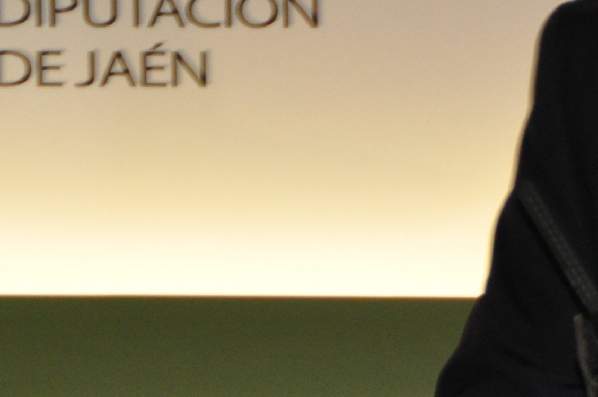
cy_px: 20
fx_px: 9456
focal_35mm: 570
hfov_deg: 3.6
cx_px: 853
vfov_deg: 2.4
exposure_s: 1/80
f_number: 5.6
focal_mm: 100
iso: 800
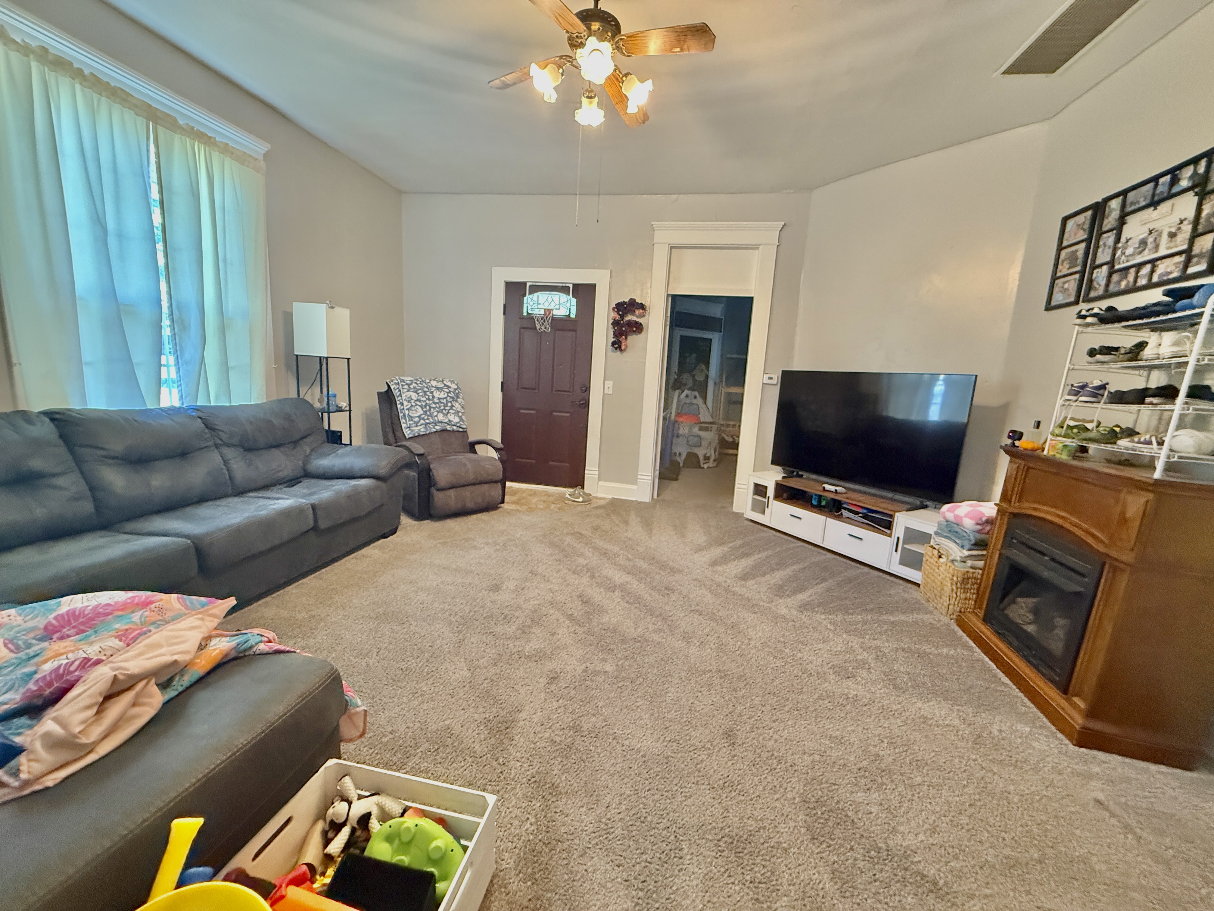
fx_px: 491
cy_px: 456
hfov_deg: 102.1
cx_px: 607
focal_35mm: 14
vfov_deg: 85.7
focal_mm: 2.22
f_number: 2.2
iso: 640
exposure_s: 1/60
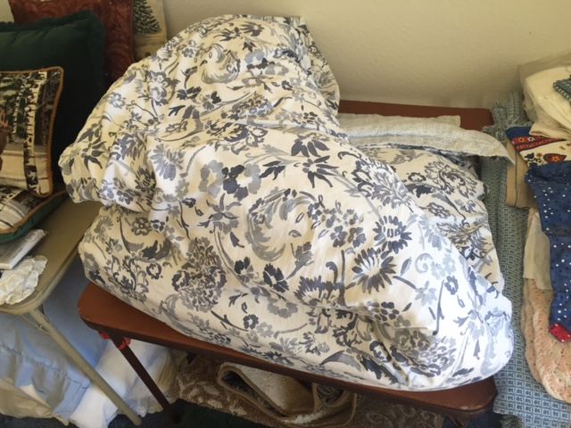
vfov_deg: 48.2
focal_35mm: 29
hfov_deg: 61.7
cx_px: 286
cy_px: 214
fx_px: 478
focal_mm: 4.15
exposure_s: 1/40
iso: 32
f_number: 2.2
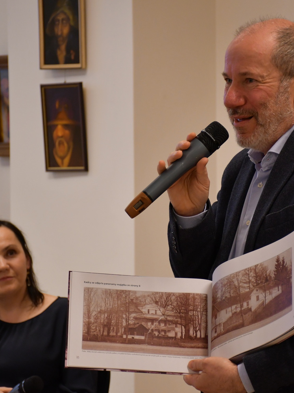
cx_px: 198
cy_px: 196
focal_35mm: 152
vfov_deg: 13.0
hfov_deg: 9.8
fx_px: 1721
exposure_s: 1/125
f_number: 5
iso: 1600
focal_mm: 70
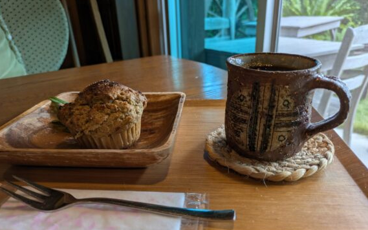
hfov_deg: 68.4
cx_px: 184
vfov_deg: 46.0
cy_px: 129
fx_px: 271
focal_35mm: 27
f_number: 1.89
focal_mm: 5.43
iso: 71
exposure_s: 1/120
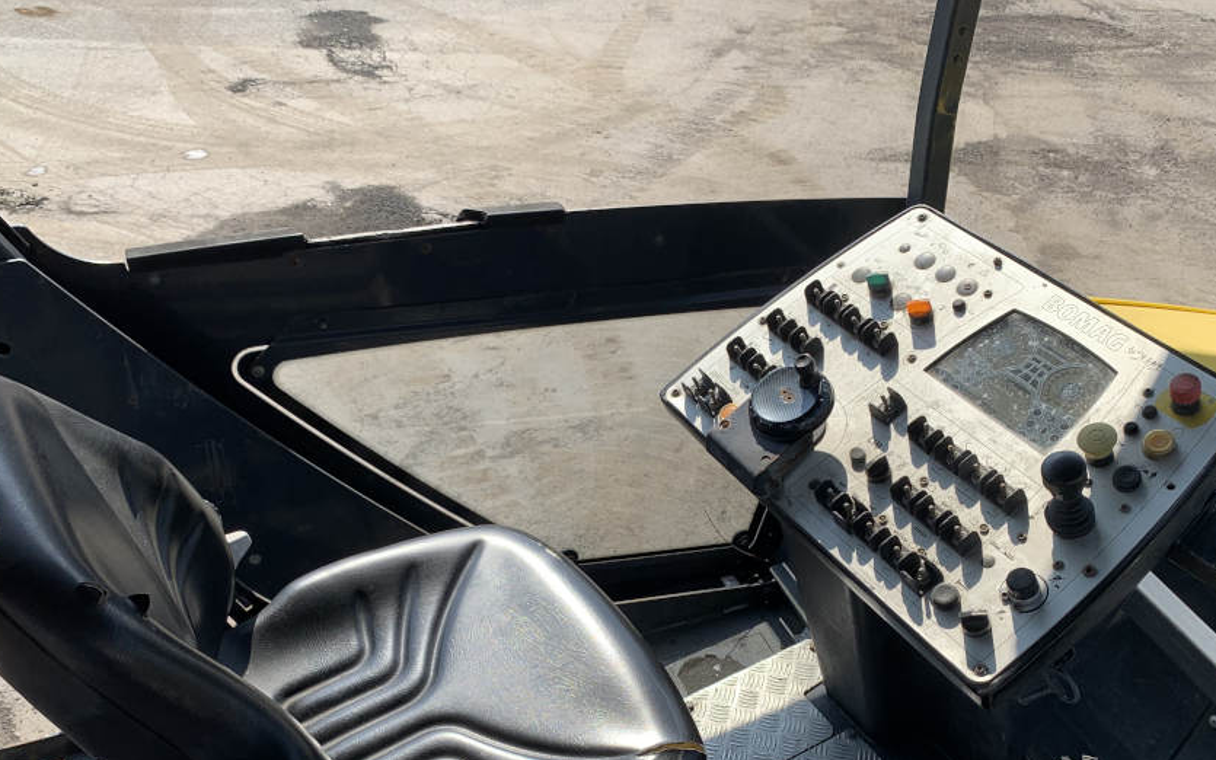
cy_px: 545
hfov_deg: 58.1
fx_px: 1094
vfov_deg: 37.6
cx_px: 650
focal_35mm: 33
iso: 25
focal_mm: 4.25
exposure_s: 1/1718
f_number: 1.8
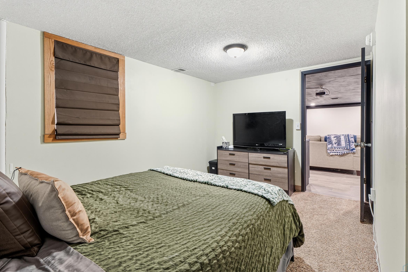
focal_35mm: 17
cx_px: 204
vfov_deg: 70.4
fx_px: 193
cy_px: 128
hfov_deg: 93.3
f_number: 8
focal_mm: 16
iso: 400
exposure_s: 3.2
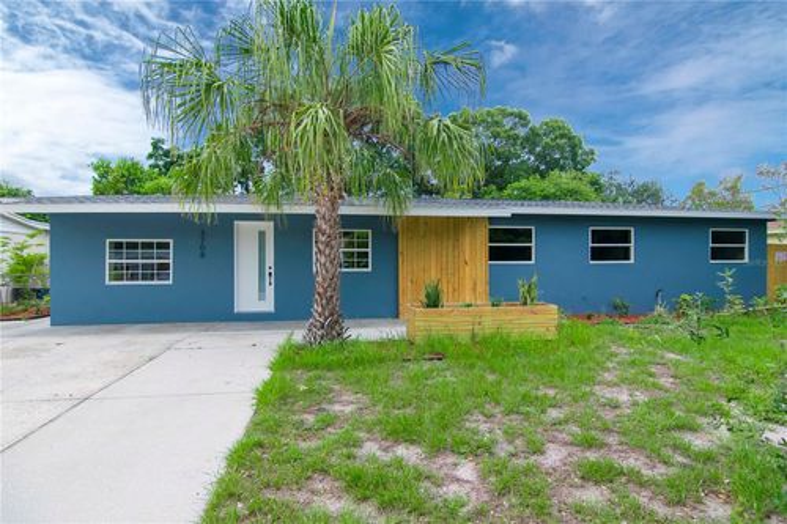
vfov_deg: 72.0
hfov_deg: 95.0
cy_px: 262
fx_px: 361
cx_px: 394
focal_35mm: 16
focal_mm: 11
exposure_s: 1/2500
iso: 640
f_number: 4
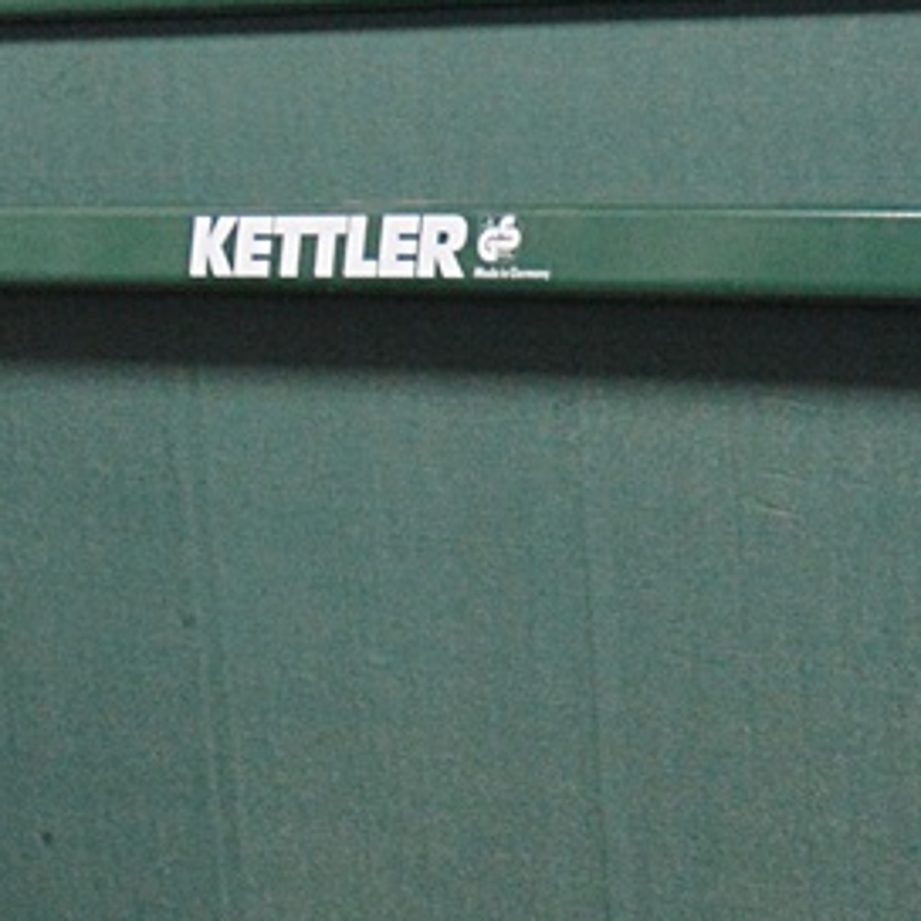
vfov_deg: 11.0
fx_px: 4666
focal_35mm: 155
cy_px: 1134
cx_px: 762
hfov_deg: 11.2
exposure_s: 1/60
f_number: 3.5
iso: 1400
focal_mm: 22
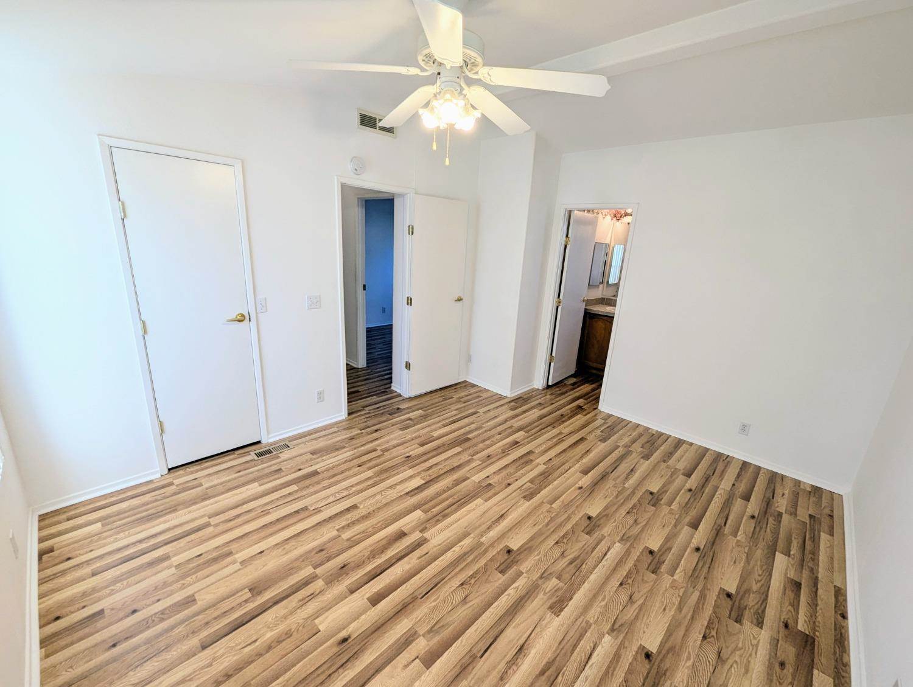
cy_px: 344
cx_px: 456
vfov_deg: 90.0
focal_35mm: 13
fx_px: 343
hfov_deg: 106.1
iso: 49
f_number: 2.2
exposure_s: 1/112
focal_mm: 1.95
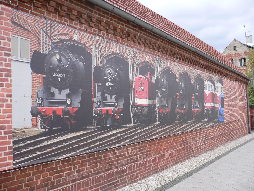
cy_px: 96
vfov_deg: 40.7
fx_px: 257
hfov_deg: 52.6
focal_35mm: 35
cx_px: 127
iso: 100
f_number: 2.8
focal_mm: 5.8
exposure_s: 1/125
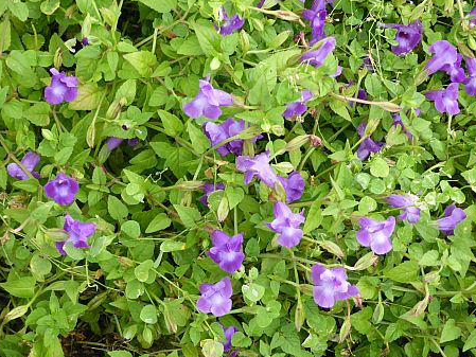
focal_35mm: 67
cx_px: 199
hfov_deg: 28.9
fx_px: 922
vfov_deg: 21.9
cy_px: 212
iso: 100
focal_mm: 8.4
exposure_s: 1/60
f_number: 4
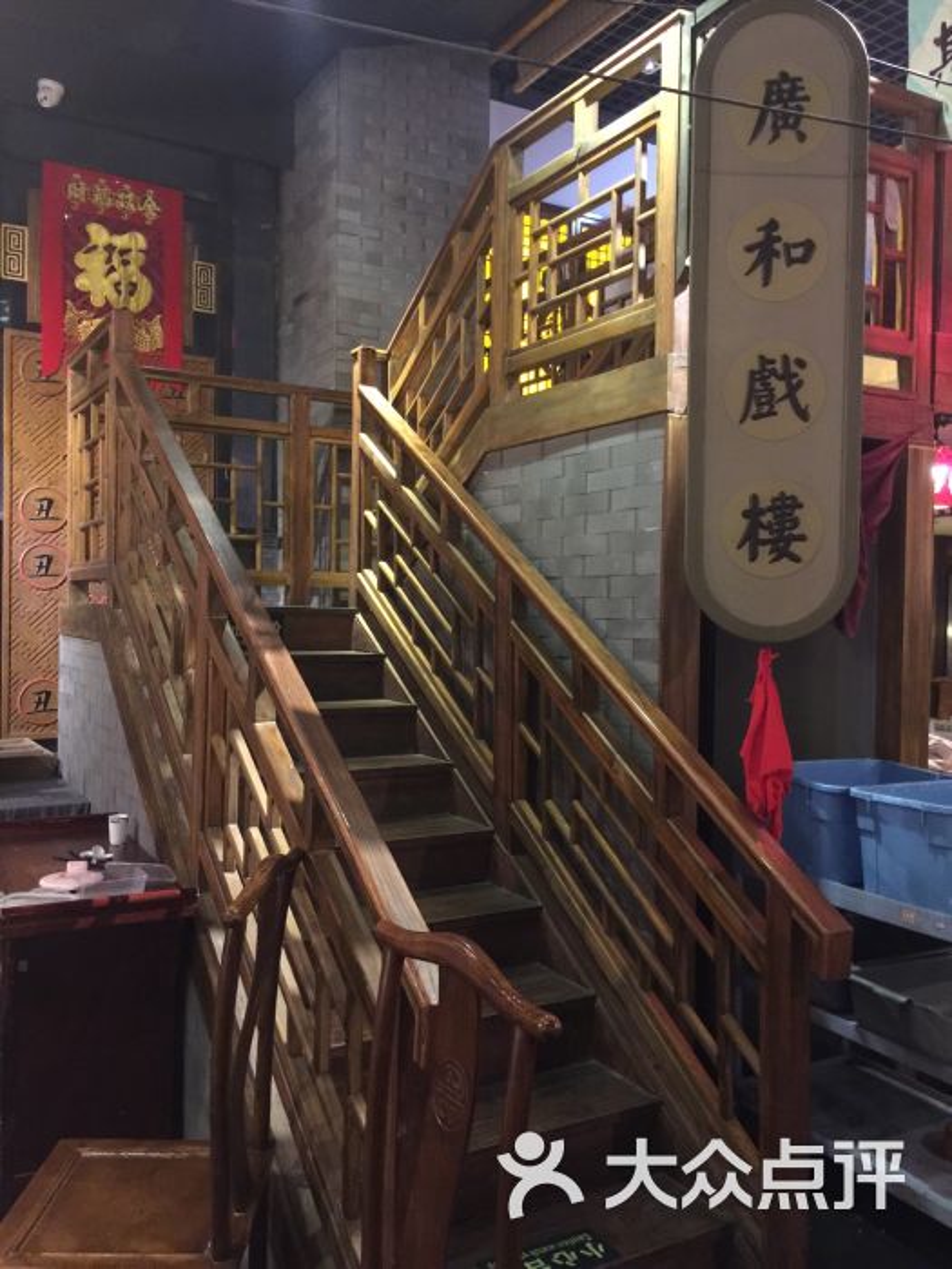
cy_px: 634
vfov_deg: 61.7
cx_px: 476
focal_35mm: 29
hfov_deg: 48.2
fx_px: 1063
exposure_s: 1/4
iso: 100
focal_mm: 4.15
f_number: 2.2
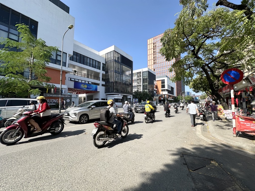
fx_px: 103
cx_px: 128
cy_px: 96
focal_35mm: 14
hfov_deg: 102.1
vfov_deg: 85.7
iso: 40
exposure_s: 1/1103
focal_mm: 2.22
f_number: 2.2
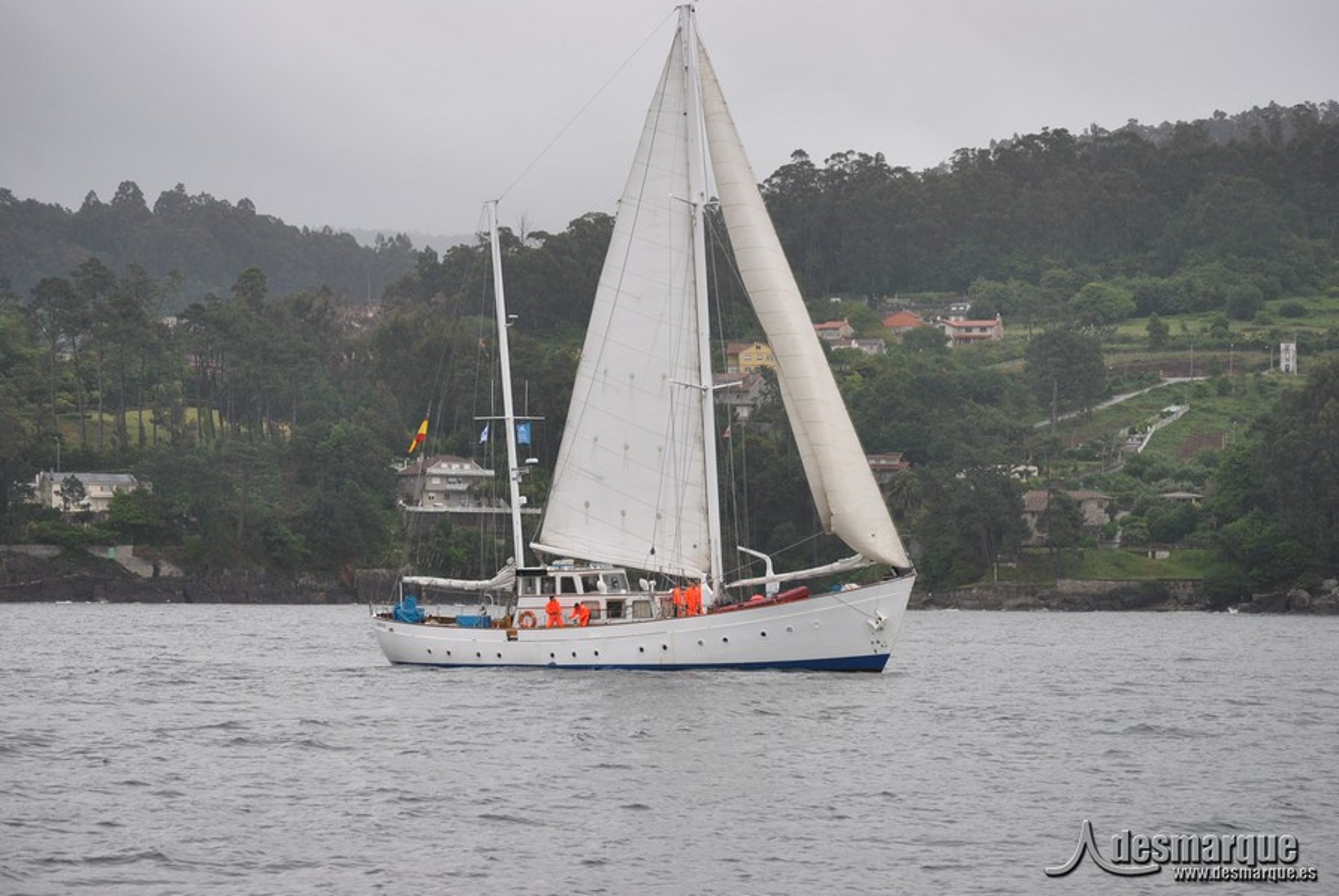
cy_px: 448
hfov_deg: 16.6
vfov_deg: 11.2
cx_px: 670
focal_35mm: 123
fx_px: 4581
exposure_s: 1/500
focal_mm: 82
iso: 180
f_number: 5.6
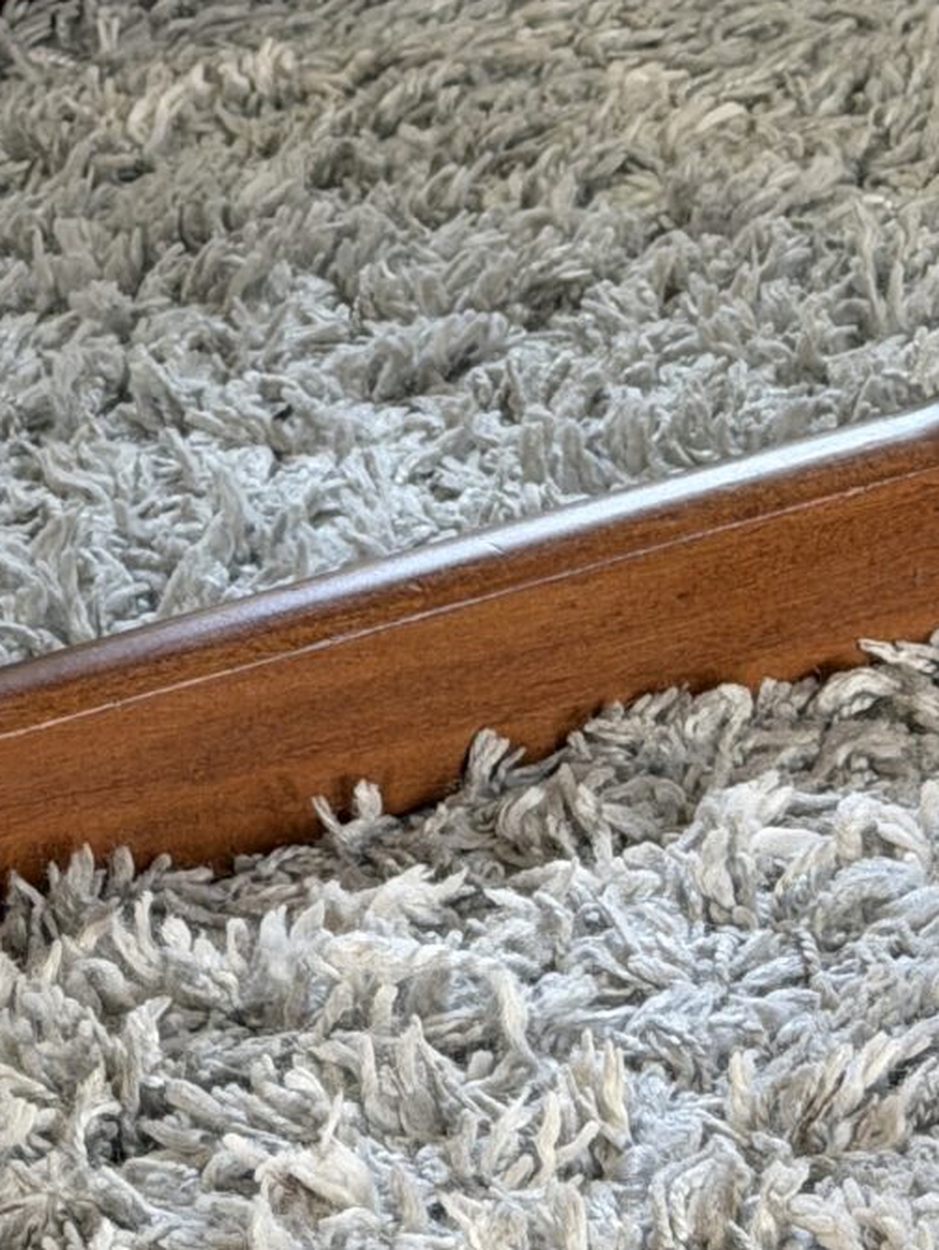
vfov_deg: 10.5
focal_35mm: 183
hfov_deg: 8.1
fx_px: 6612
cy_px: -587
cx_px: 17
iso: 160
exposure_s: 1/60
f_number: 1.78
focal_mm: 6.76
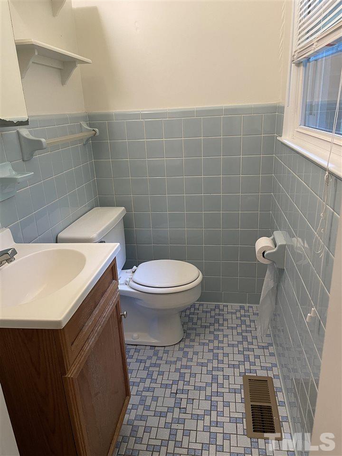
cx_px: 171
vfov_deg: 67.3
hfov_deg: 53.1
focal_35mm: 26
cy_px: 228
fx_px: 343
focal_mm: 4.2
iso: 125
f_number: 1.6
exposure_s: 1/60
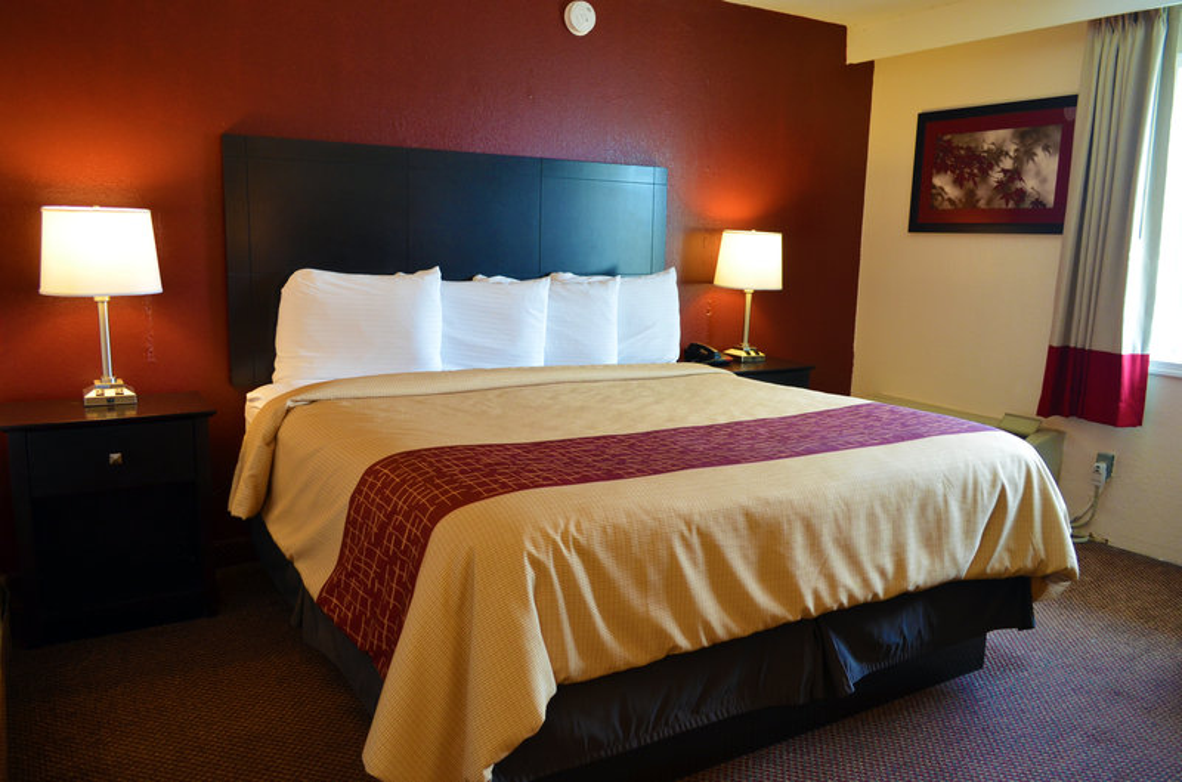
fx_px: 884
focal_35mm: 27
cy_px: 391
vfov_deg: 47.7
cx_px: 591
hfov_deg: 67.5
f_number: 4
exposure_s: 1/60
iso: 640
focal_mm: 18
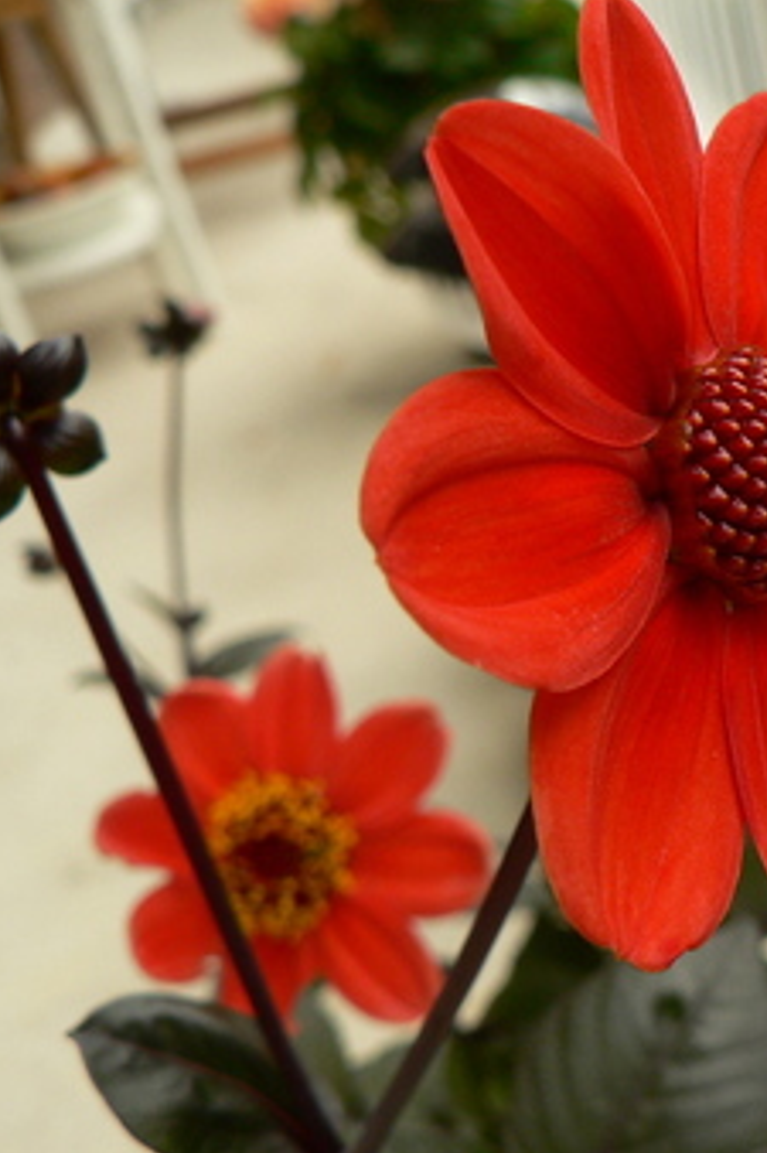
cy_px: 571
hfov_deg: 25.3
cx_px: 743
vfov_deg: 38.9
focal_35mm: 51
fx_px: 1631
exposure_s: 1/160
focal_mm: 6
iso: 100
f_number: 4
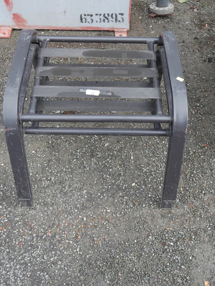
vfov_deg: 44.8
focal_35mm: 42
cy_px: 143
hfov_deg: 34.4
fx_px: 348
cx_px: 108
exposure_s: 1/125
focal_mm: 21
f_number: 5
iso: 200
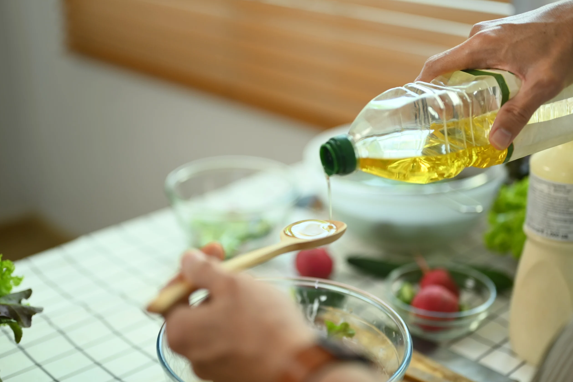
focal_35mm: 51
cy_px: 191
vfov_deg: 26.5
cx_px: 292
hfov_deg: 38.9
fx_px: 812
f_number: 1.8
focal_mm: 50
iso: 400
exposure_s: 1/500
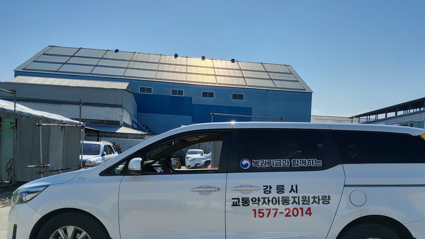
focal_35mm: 35
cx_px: 236
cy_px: 173
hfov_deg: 56.5
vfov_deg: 33.2
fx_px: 394
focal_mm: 3.98
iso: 12
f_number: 1.8
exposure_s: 1/1307
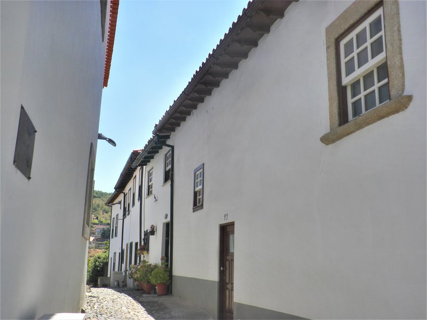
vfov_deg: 39.7
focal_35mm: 36
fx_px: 444
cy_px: 160
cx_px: 214
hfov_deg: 51.4
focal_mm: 6.3
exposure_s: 1/250
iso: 64
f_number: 5.6
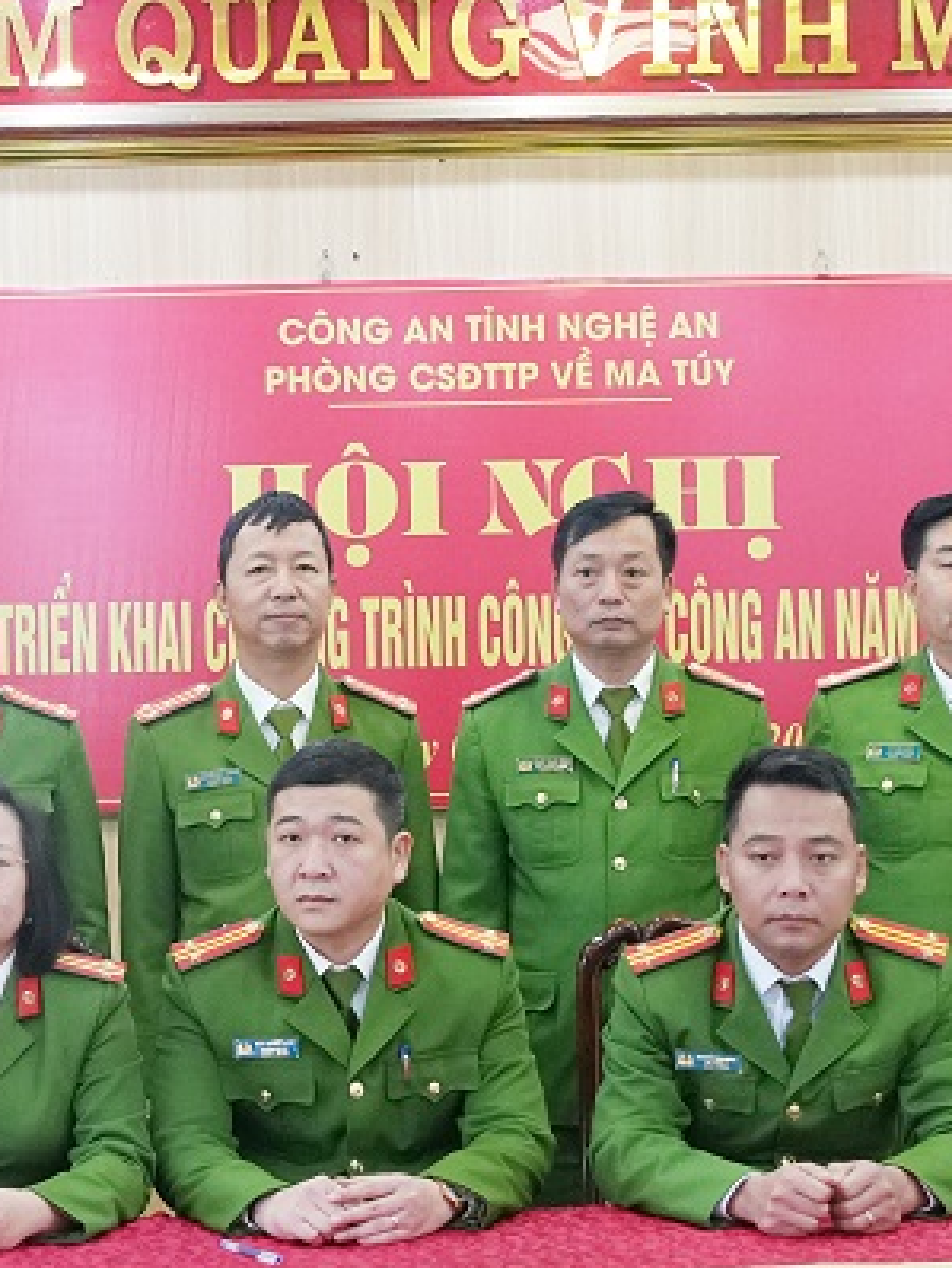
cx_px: -67
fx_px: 3260
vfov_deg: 21.9
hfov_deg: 16.2
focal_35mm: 89
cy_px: 832
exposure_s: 1/125
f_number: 4
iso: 2500
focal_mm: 24
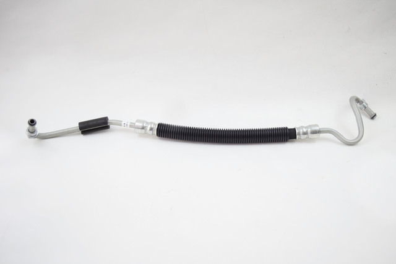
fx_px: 429
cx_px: 198
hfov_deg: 49.5
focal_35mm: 39
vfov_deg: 34.2
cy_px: 132
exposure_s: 1/60
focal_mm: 26
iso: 900
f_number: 4
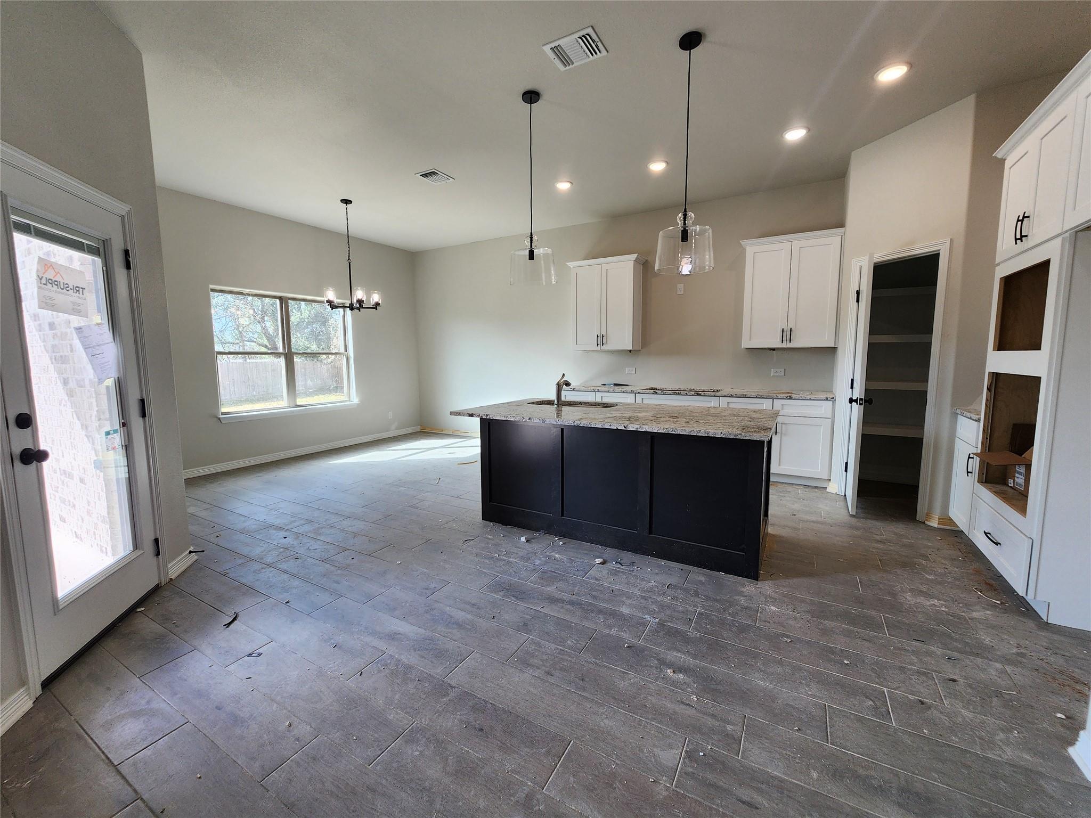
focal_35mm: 13
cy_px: 409
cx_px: 546
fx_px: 410
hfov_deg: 106.2
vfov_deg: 89.9
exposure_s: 1/120
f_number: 2.2
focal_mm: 2.2
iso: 64
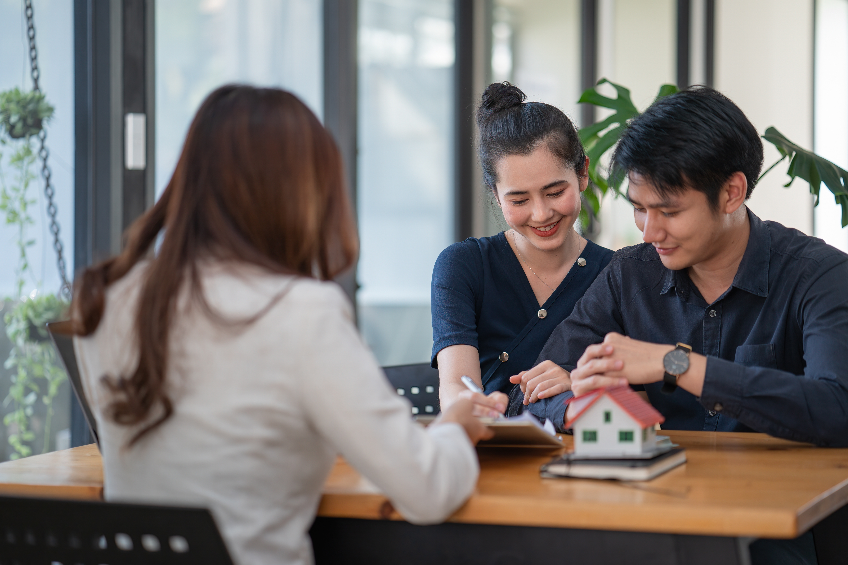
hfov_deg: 23.9
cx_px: 424
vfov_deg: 16.1
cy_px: 282
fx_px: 2002
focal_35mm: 85
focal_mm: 85
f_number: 1.8
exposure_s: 1/200
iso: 200
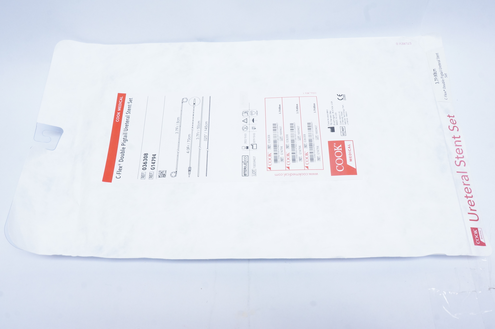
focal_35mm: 30
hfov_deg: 62.0
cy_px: 164
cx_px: 248
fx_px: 412
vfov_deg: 43.5
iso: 1600
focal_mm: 20
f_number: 13
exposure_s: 1/25
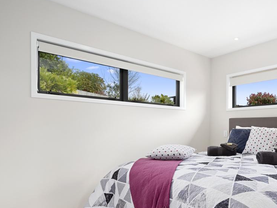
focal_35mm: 24
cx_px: 196
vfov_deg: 56.0
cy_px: 133
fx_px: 192
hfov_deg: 68.4
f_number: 5
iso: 125
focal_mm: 11
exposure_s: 1/25
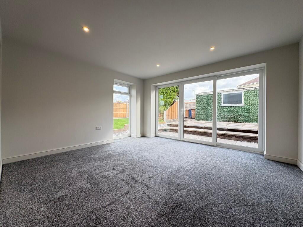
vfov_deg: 85.7
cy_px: 114
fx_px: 123
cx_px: 152
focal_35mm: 14
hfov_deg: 102.1
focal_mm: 2.22
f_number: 2.2
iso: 64
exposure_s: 1/125
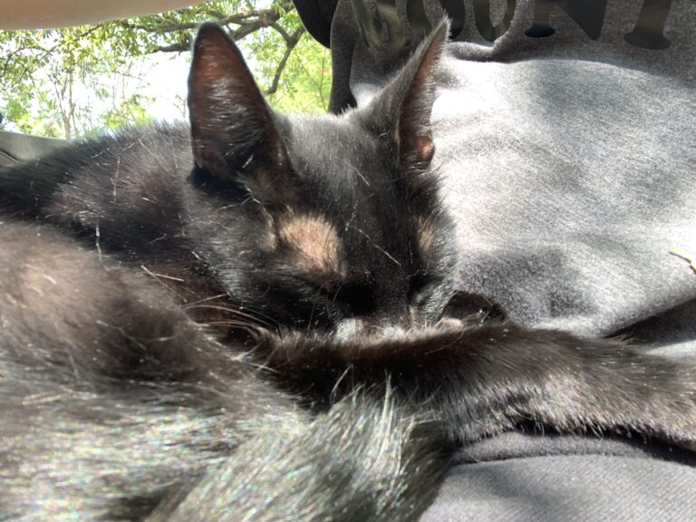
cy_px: 261
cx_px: 348
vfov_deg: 44.2
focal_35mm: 32
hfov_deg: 56.8
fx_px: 643
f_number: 2.2
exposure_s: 1/68
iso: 64
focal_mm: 2.87
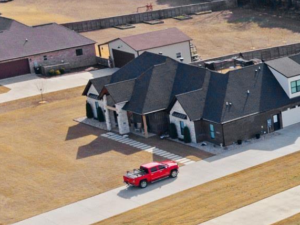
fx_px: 911
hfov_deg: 16.2
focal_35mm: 105
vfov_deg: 14.1
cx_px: 512
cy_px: 138
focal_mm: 8.67
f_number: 1.8
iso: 200
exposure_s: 1/100
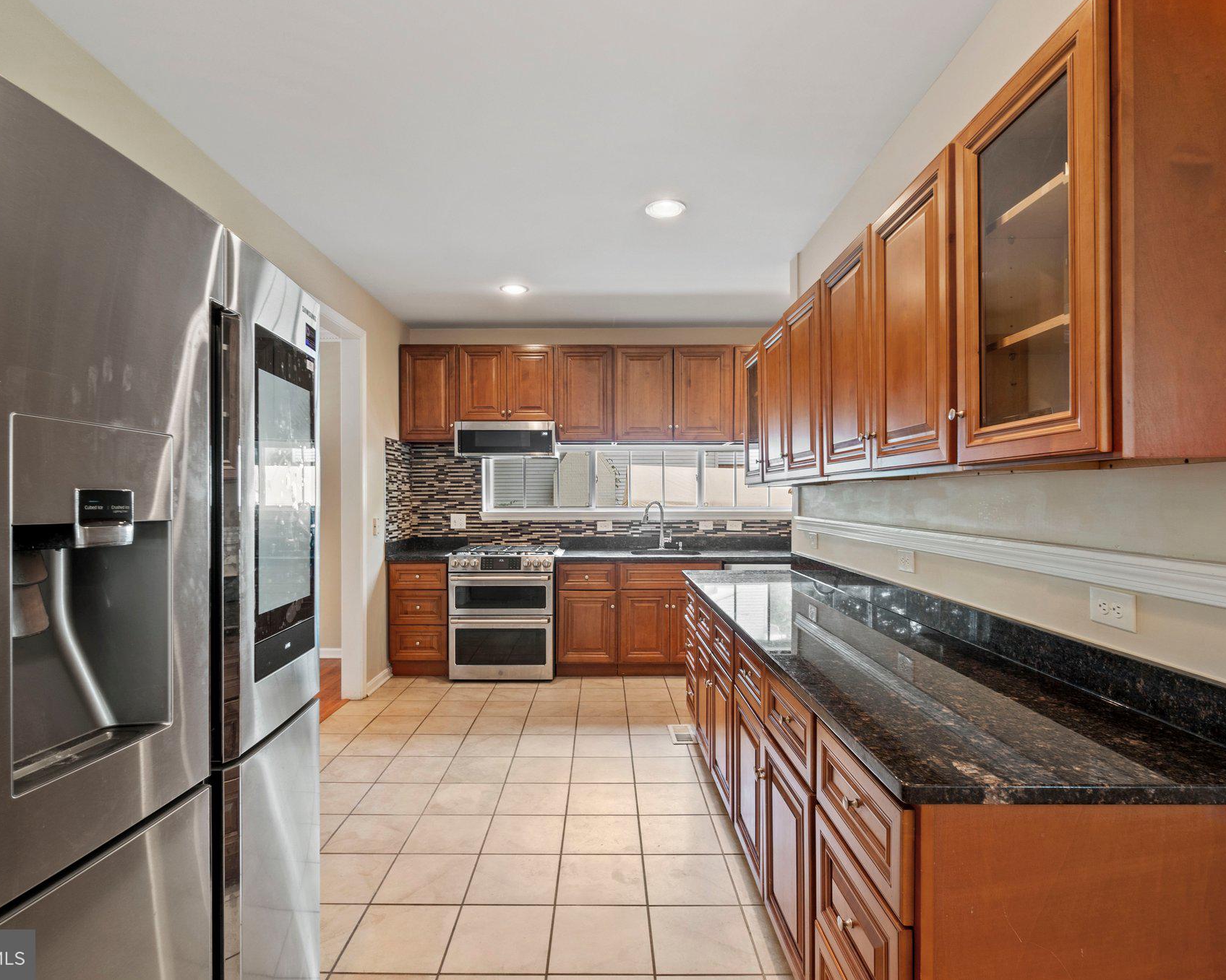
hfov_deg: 89.6
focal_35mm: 17
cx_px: 615
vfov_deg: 77.0
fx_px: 617
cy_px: 489
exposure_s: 1.6
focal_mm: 10
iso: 100
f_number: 8
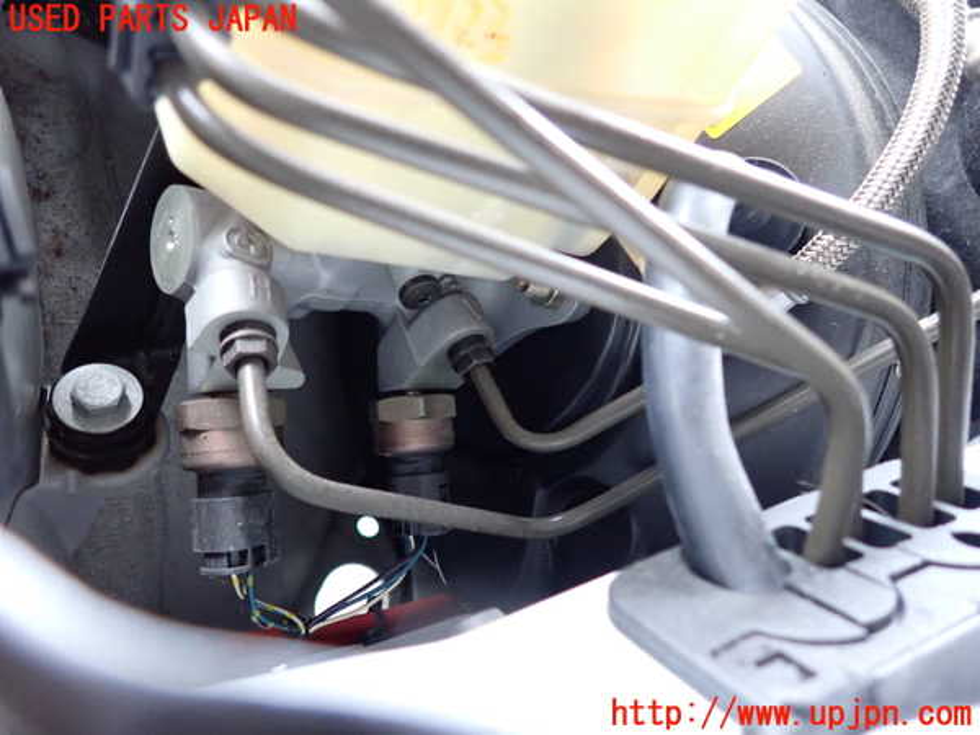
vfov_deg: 54.9
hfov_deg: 69.4
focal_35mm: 25
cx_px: 490
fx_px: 708
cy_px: 368
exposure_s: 1/25
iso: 800
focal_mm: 4.5
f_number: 2
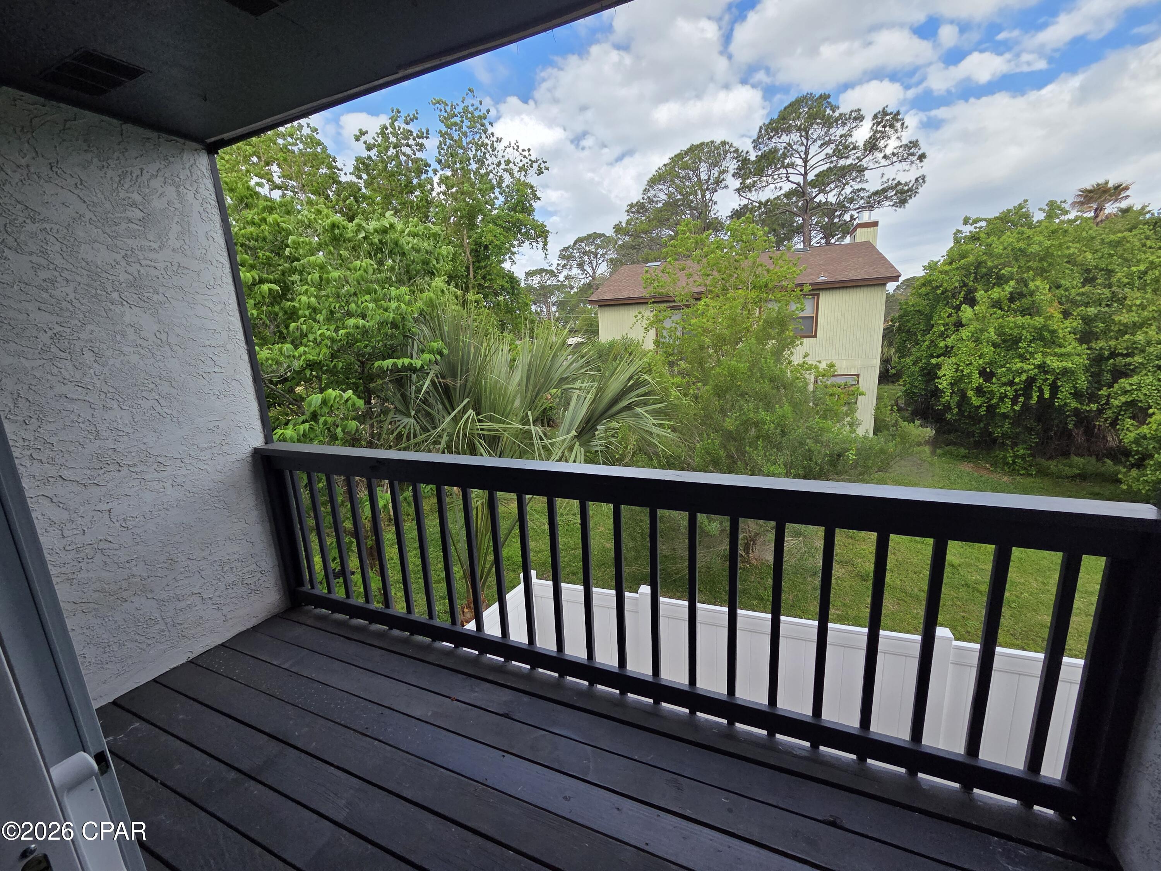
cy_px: 436
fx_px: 436
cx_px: 580
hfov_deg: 106.2
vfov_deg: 89.9
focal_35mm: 13
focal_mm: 2.2
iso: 125
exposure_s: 1/2000
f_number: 2.2
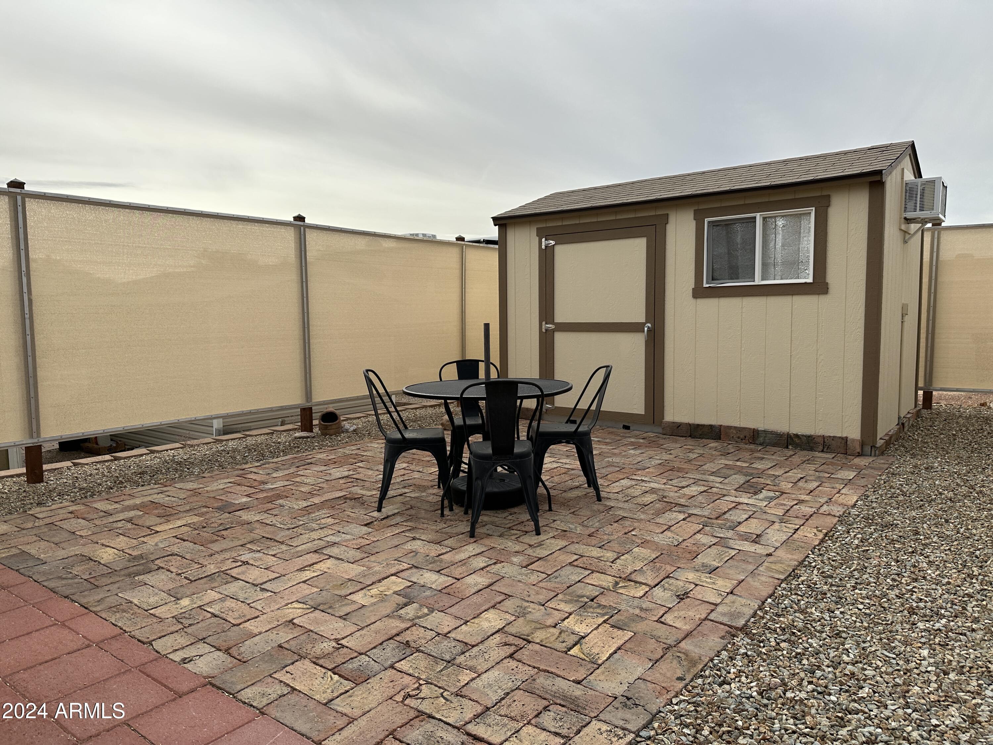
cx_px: 496
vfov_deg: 56.8
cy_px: 372
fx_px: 688
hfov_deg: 71.6
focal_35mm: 24
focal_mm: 6.86
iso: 80
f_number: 1.78
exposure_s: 1/6211
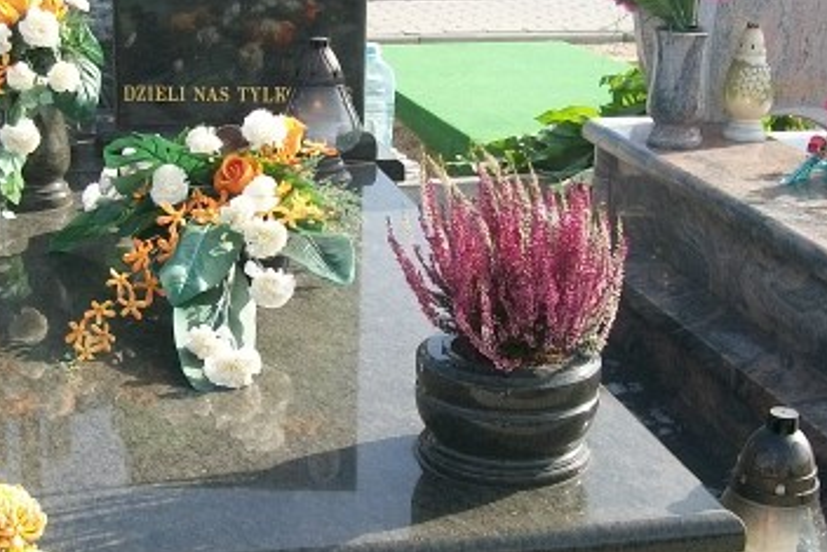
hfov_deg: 29.3
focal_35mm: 68
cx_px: 233
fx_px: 1563
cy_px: 258
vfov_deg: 20.0
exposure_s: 1/500
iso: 80
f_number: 2.7
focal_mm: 6
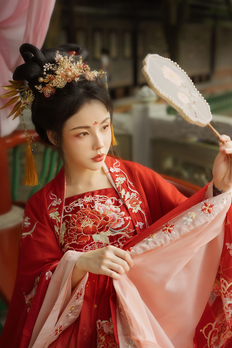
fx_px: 483
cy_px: 174
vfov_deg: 39.6
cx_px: 116
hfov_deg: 27.0
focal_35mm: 50
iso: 100
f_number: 2.8
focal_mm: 50
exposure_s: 1/125
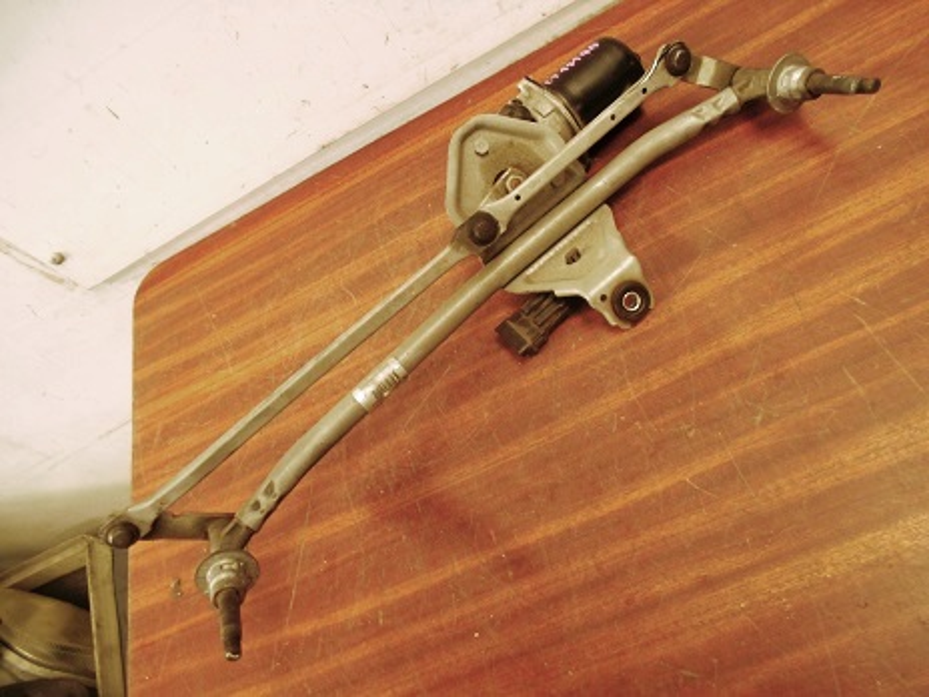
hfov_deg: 67.3
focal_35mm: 26
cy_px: 348
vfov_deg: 53.1
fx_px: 698
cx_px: 464
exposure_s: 1/20
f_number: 3.2
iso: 400
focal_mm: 4.6
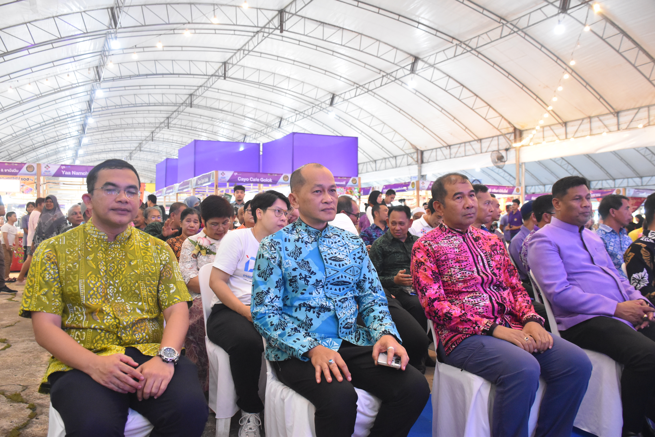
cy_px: 218
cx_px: 328
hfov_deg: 57.2
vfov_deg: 40.0
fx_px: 601
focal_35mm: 33
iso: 3200
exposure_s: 1/125
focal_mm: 22
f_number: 3.5
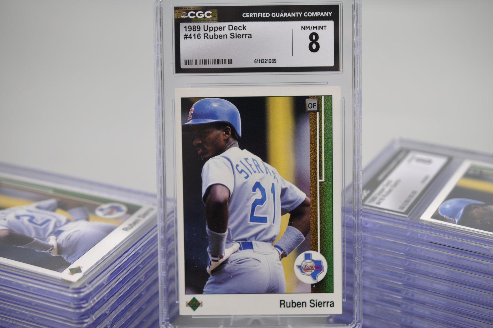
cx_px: 246
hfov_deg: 33.4
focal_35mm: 60
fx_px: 821
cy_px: 164
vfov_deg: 22.6
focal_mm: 40
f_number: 4
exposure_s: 1/60
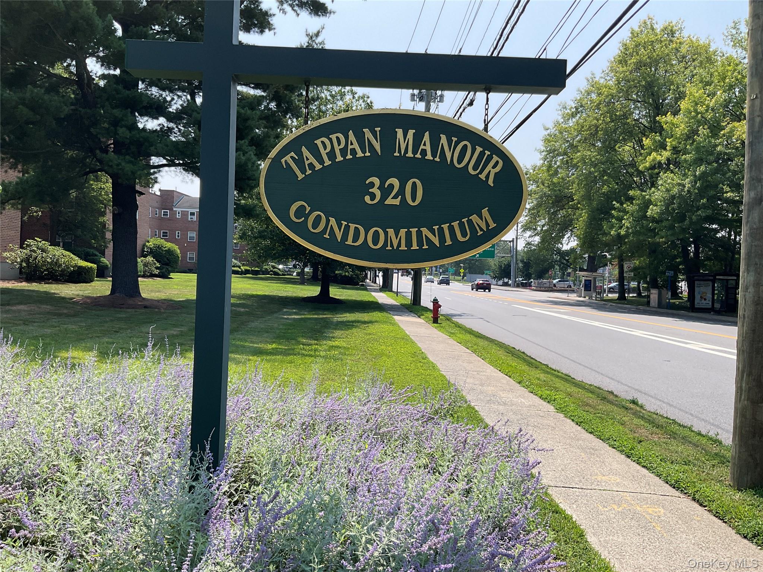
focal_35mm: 29
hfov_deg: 61.7
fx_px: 639
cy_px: 286
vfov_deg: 48.2
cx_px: 382
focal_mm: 3
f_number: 1.8
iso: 16
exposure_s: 1/1342
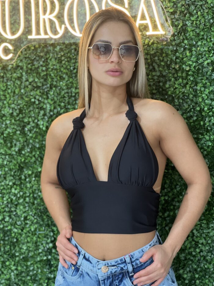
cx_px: 107
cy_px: 143
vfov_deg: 25.3
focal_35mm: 77
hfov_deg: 19.1
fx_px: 635
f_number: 2.8
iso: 160
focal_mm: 9
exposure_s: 1/60
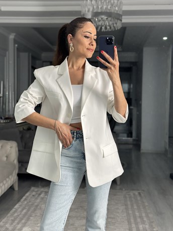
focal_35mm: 53
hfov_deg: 27.5
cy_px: 112
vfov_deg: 36.1
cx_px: 79
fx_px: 353
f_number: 1.78
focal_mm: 6.86
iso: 100
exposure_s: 1/100
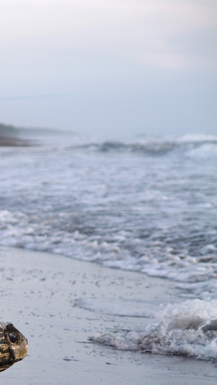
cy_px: 246
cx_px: -106
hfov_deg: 5.8
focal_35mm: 207
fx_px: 2117
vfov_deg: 10.4
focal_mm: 54
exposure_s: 1/350
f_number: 3.5
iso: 100
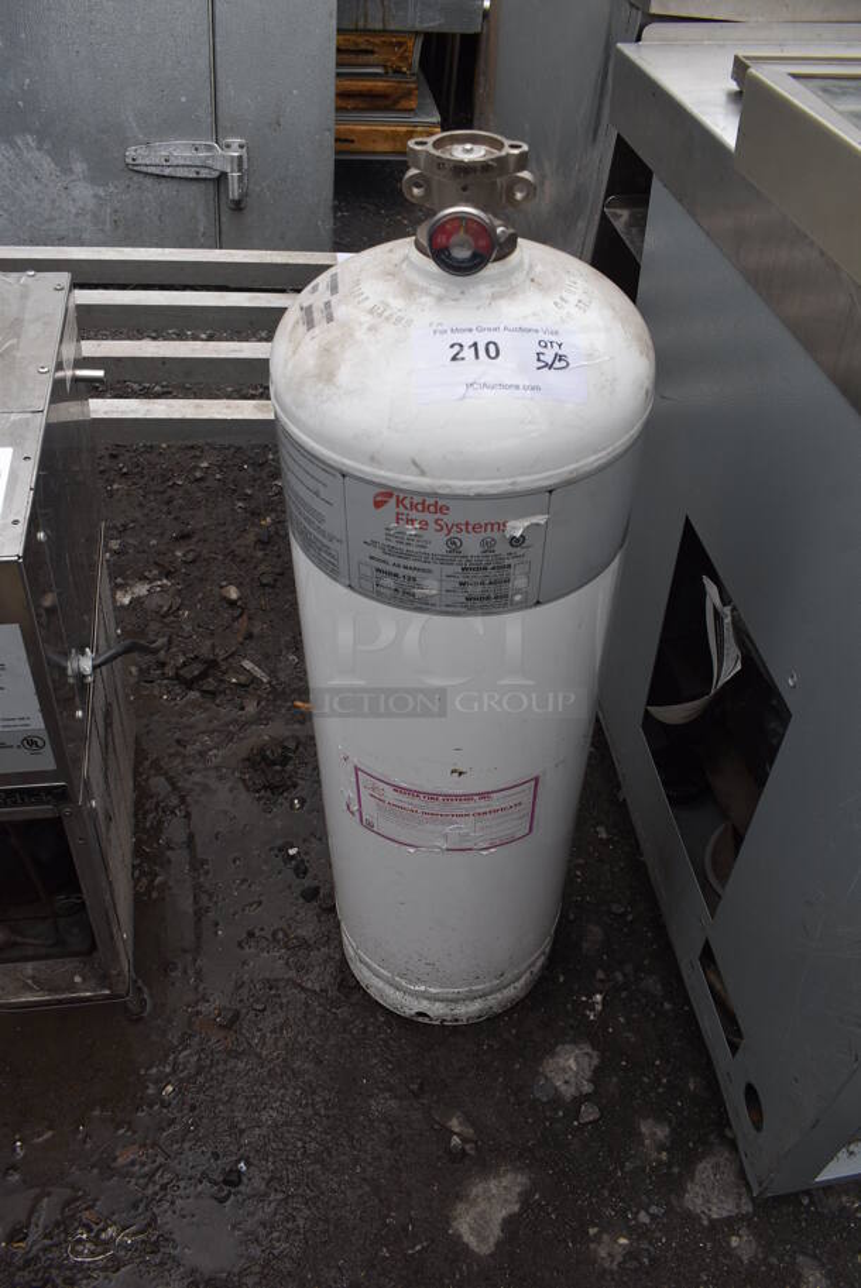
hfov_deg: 48.0
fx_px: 967
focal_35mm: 27
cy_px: 644
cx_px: 430
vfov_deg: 67.3
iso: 200
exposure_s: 1/400
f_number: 7.1
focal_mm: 18
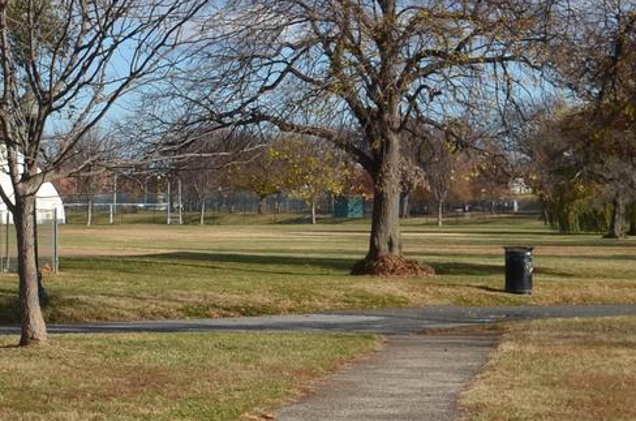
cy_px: 128
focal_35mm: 126
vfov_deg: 10.8
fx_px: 2221
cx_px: -136
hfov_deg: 15.7
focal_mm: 20
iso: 100
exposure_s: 1/320
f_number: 9
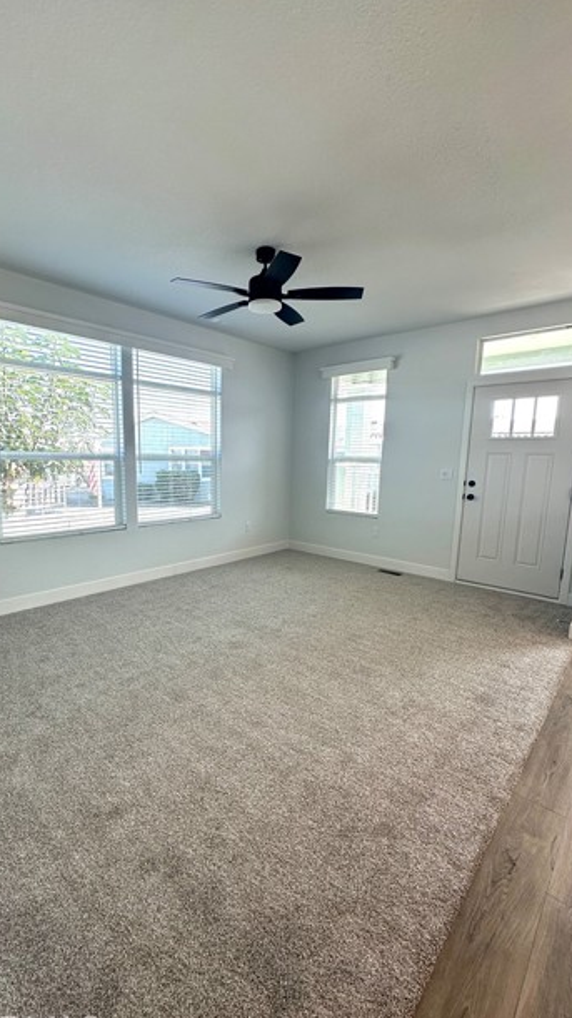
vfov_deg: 99.4
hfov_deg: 66.8
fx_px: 432
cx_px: 248
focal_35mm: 16
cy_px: 521
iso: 40
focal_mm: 2.22
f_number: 2.2
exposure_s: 1/125
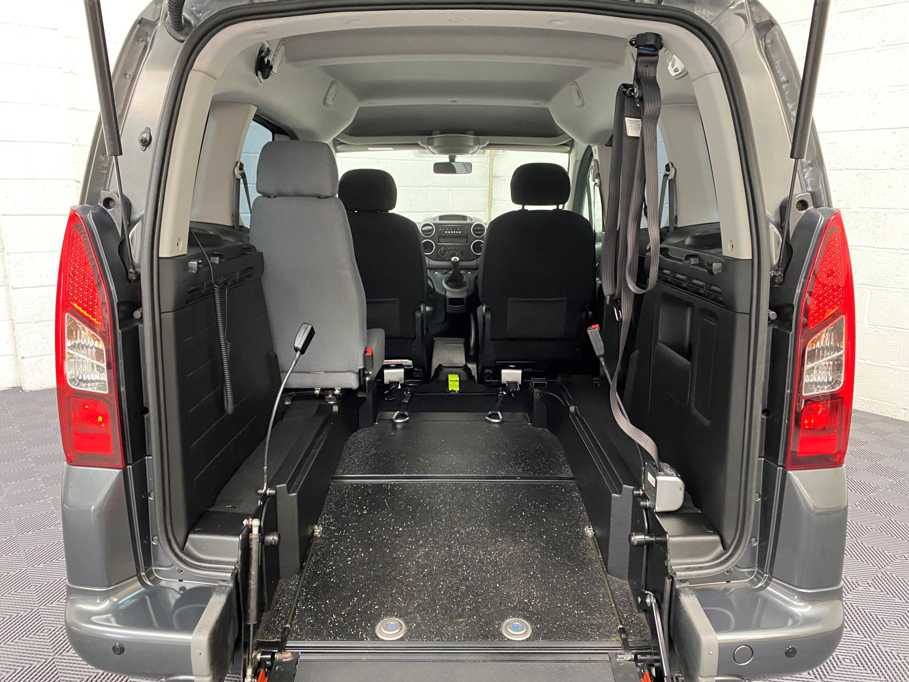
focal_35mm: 26
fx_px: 683
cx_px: 454
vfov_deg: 53.1
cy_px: 341
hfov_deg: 67.3
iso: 400
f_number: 1.8
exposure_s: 1/50
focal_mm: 4.25
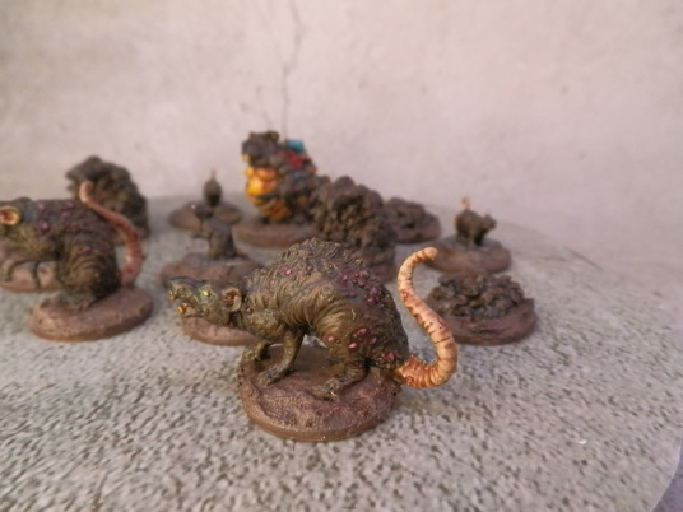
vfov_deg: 49.7
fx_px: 552
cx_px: 342
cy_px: 256
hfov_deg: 63.4
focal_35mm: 28
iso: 400
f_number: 3.1
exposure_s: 1/100
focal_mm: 5
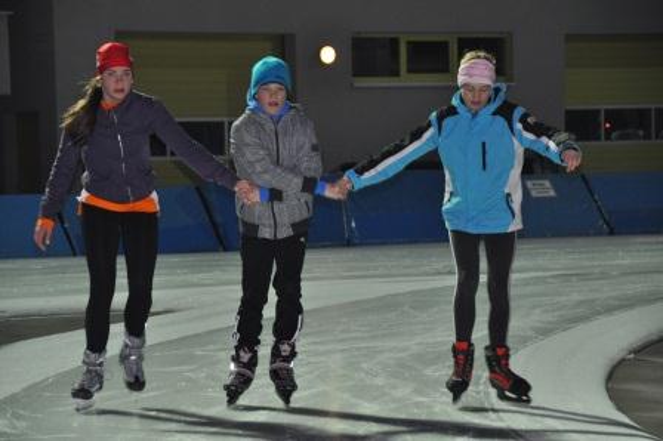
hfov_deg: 13.0
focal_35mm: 158
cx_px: 332
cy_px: 220
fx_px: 2898
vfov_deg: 8.7
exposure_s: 1/60
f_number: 5.3
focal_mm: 105
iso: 800
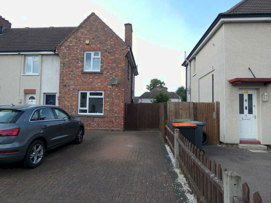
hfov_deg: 81.7
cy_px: 102
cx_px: 136
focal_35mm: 20
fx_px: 157
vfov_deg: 66.0
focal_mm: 3.6
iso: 80
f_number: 2.8
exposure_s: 1/640
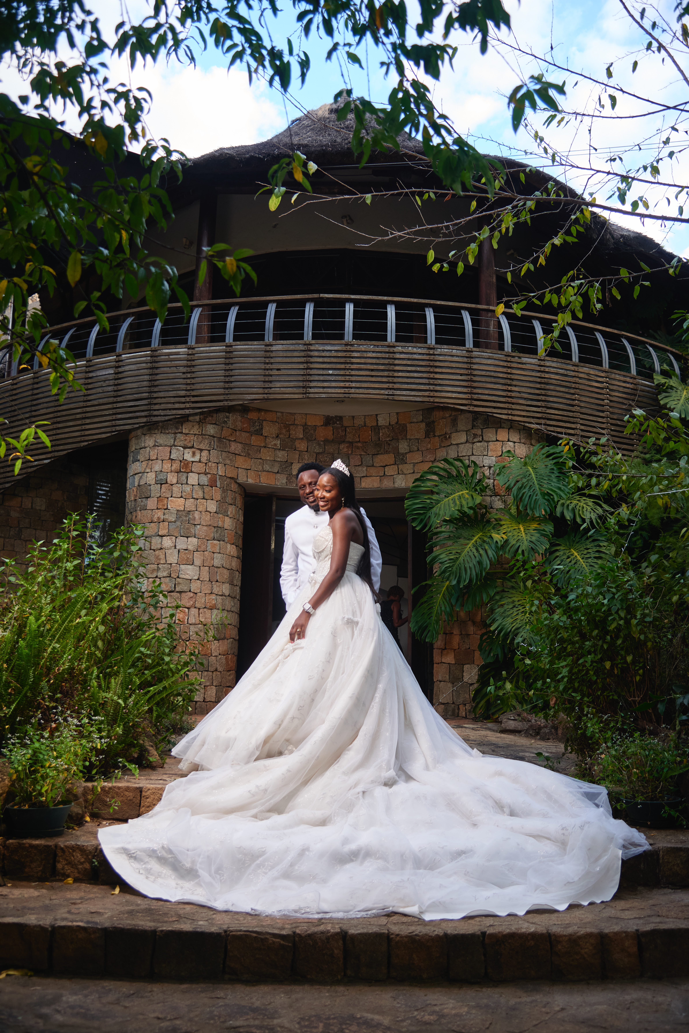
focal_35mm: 31
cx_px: 344
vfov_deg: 60.3
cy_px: 516
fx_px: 889
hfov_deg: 42.4
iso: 640
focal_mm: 31
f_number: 4
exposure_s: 1/250
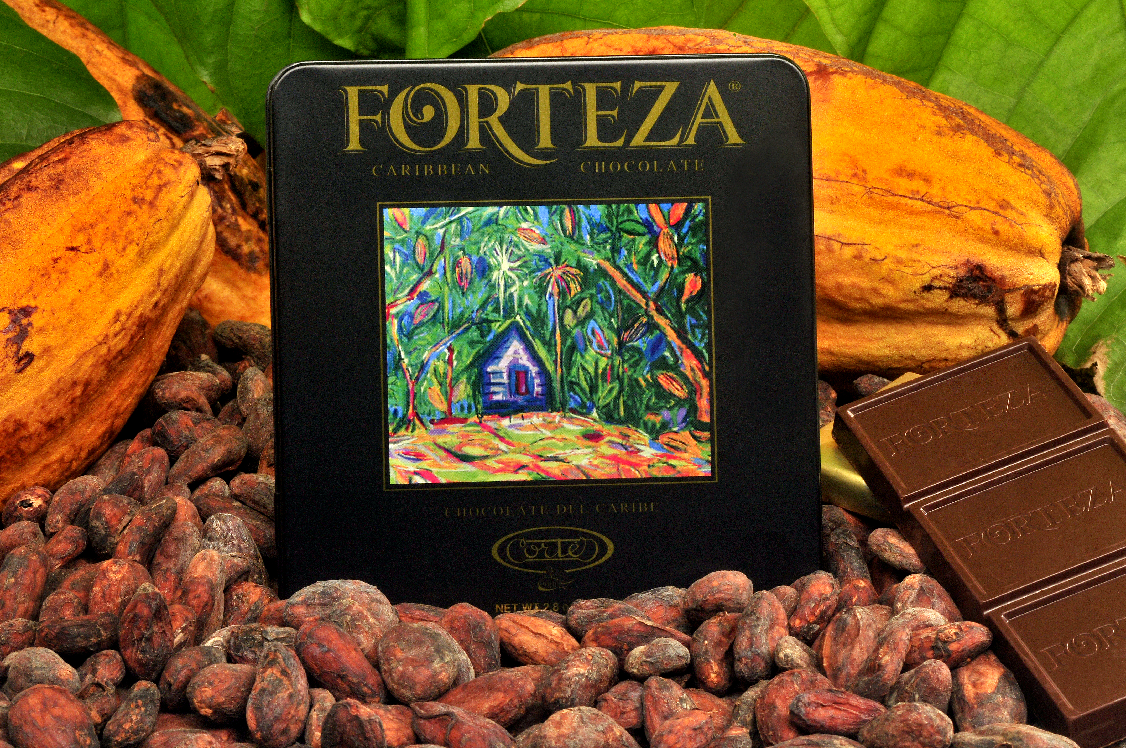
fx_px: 3280
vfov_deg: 13.0
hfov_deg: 19.5
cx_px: 563
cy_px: 374
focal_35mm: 105
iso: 200
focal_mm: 70
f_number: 20
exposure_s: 1/125
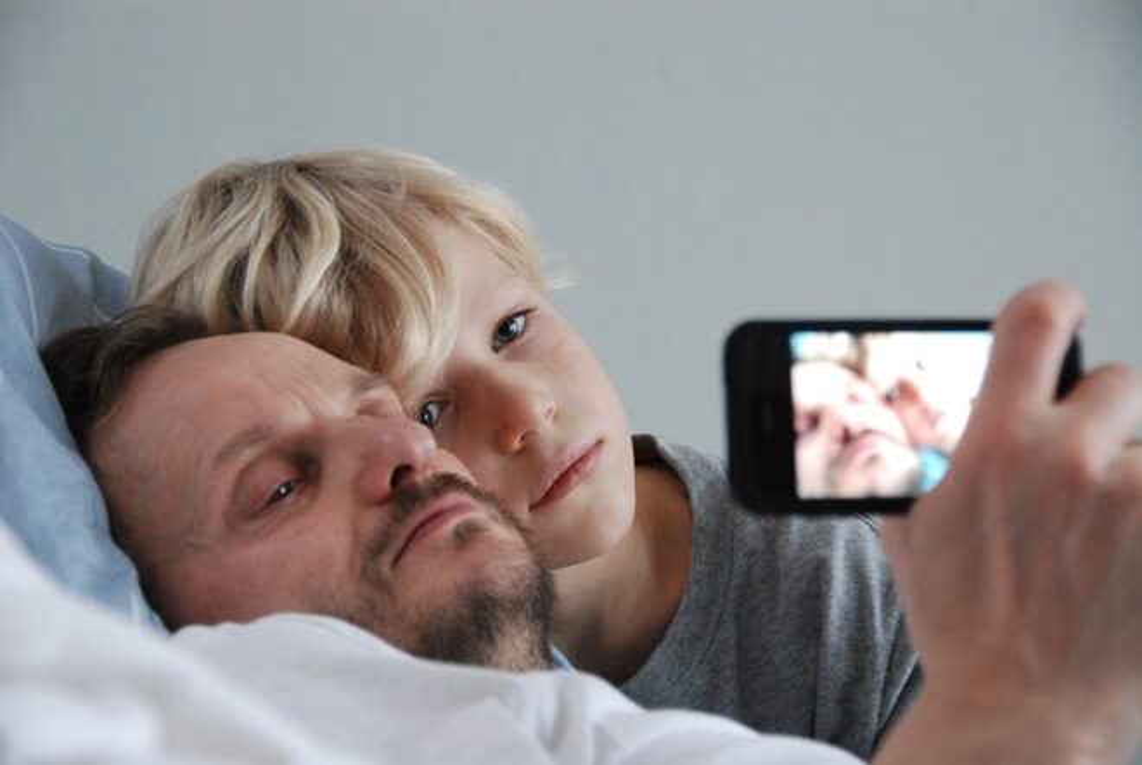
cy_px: 382
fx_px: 3573
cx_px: 571
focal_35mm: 112
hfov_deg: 18.2
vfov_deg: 12.2
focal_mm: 75
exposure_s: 1/8
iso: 1600
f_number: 5.3
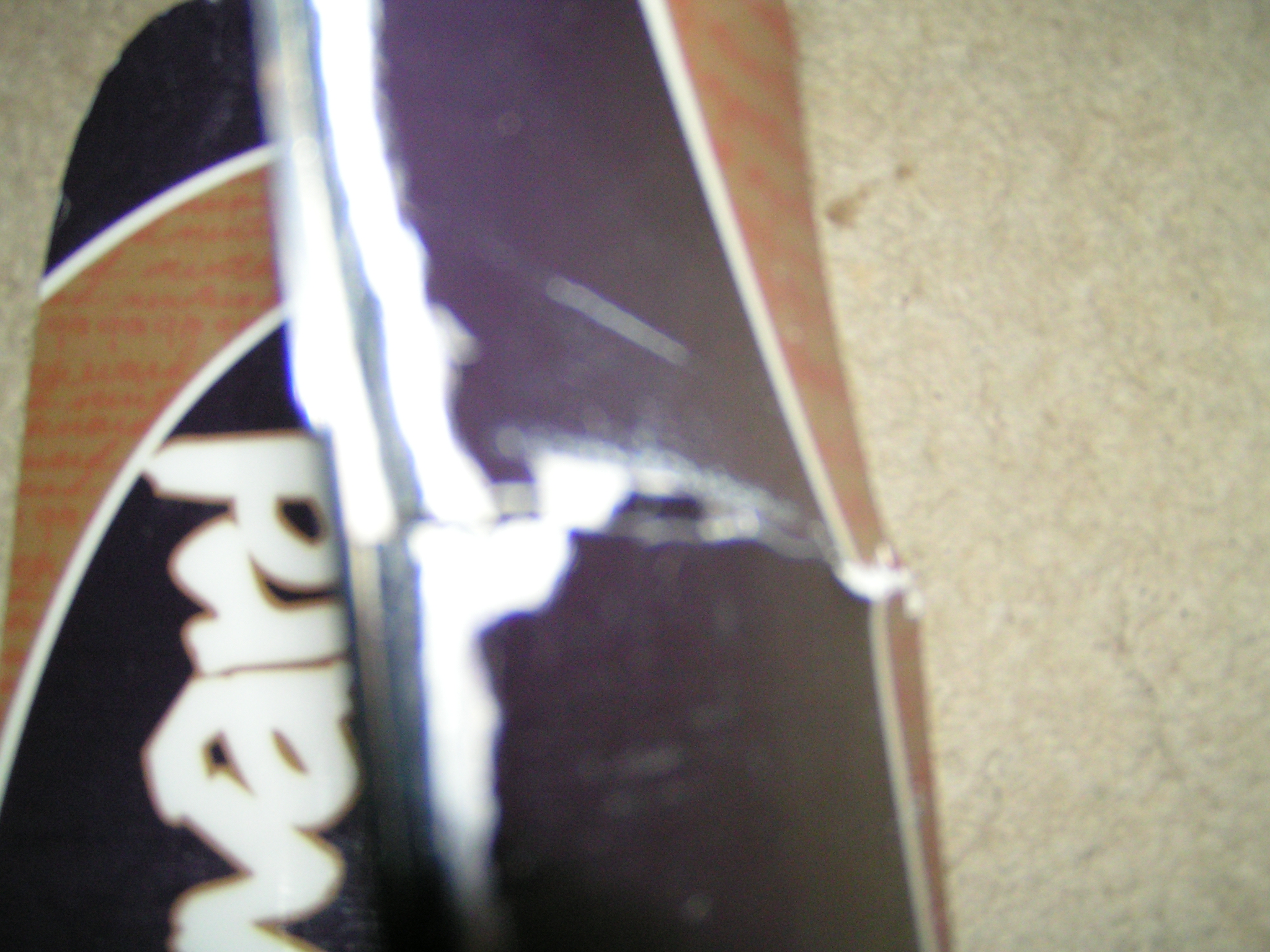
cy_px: 476
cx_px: 635
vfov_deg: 37.7
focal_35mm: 38
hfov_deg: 49.0
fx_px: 1394
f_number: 2.8
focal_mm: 5.8
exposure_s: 1/40
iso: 200
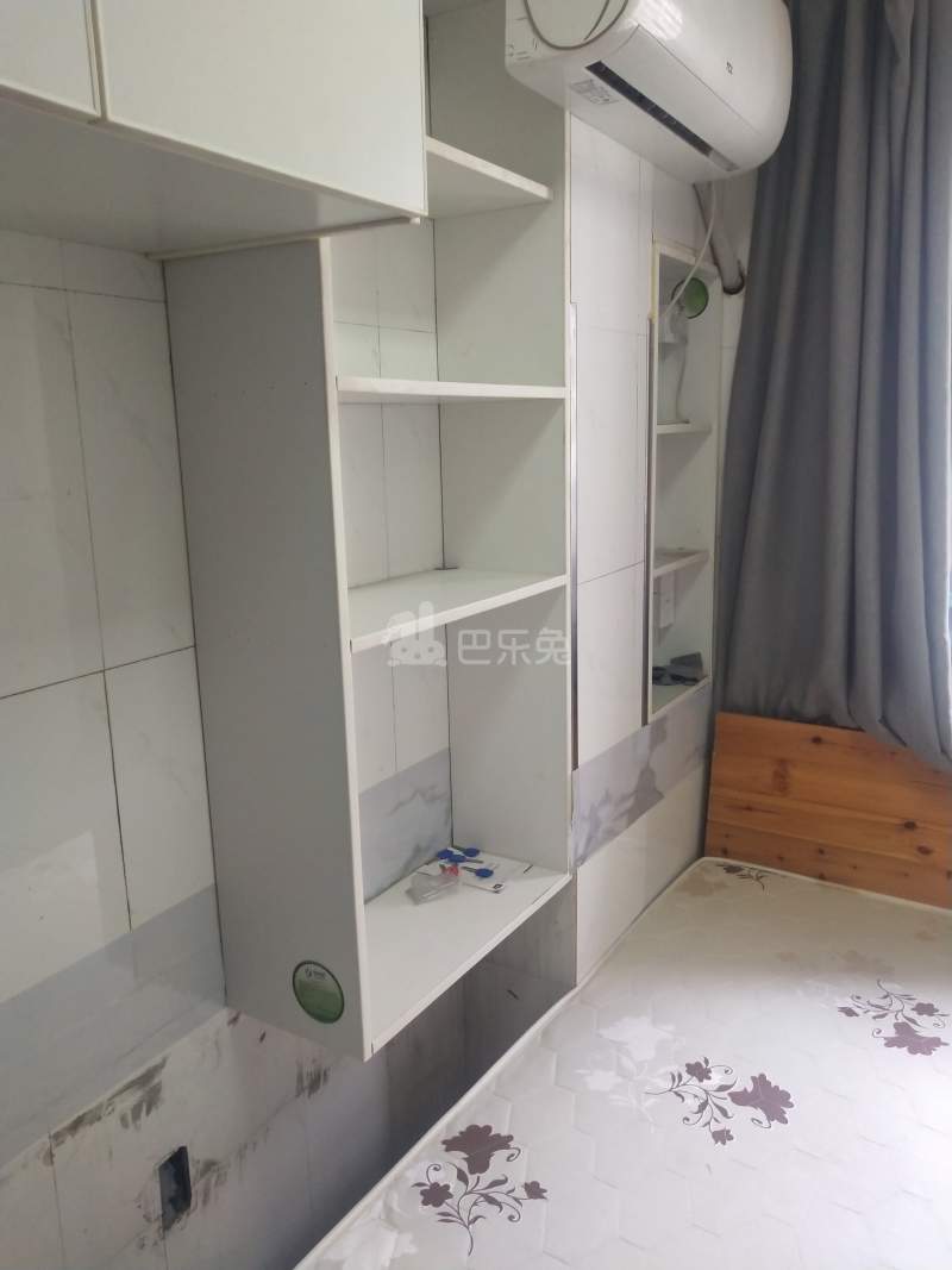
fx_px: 1100
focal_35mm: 30
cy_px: 635
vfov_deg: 60.0
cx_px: 476
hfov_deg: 46.8
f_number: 1.8
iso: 171
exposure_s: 1/100
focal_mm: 3.95
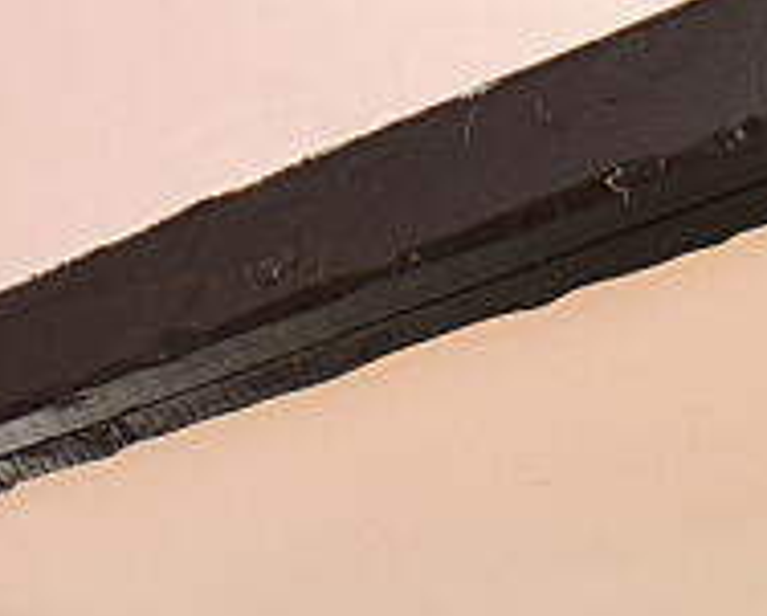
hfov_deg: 20.8
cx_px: 420
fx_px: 2092
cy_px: 1358
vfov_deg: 13.5
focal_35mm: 92
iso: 180
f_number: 5
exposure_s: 1/200
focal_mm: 12
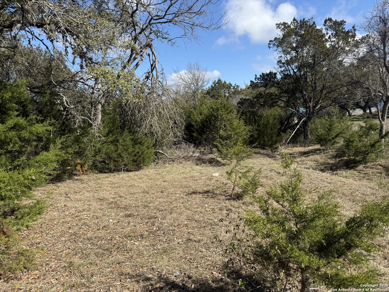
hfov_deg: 71.6
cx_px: 194
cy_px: 146
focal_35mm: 24
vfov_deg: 56.8
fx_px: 270
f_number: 1.78
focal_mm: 6.76
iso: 80
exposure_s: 1/3145
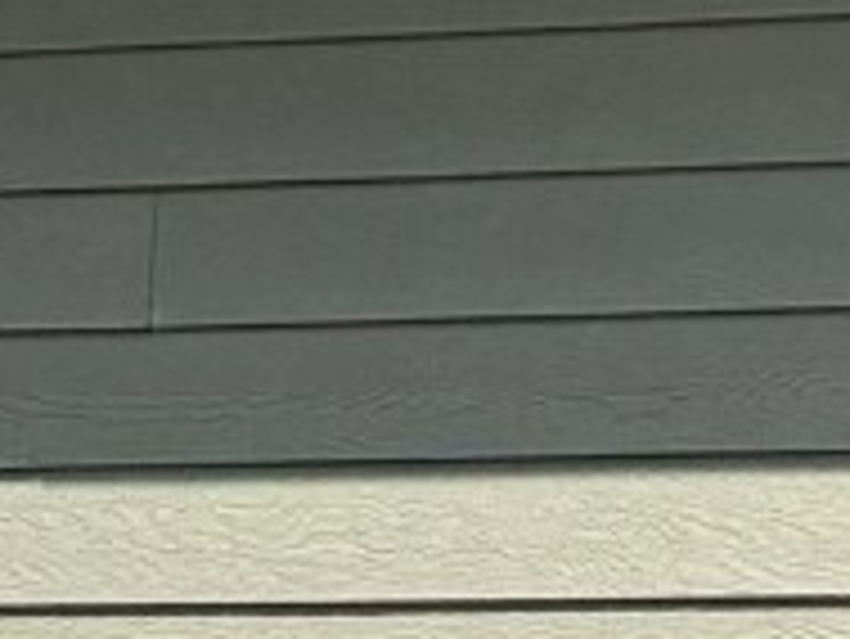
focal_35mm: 650
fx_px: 15971
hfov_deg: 3.0
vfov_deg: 2.3
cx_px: -175
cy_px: 1719
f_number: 2.8
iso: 50
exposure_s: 1/1969
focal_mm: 15.66
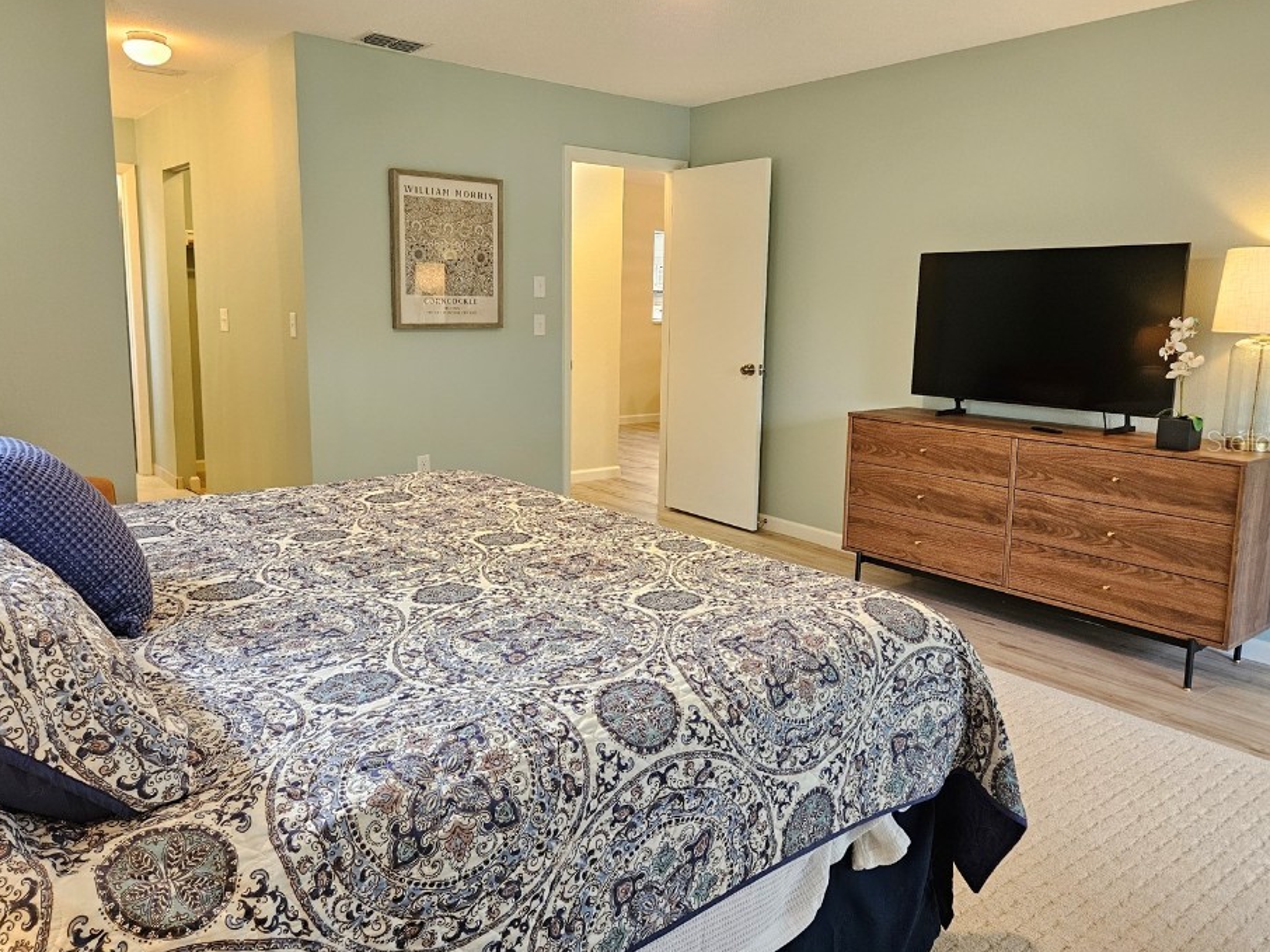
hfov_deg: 67.3
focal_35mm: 26
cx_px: 621
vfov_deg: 53.0
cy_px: 440
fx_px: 954
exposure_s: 1/120
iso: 500
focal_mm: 5.4
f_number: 1.8
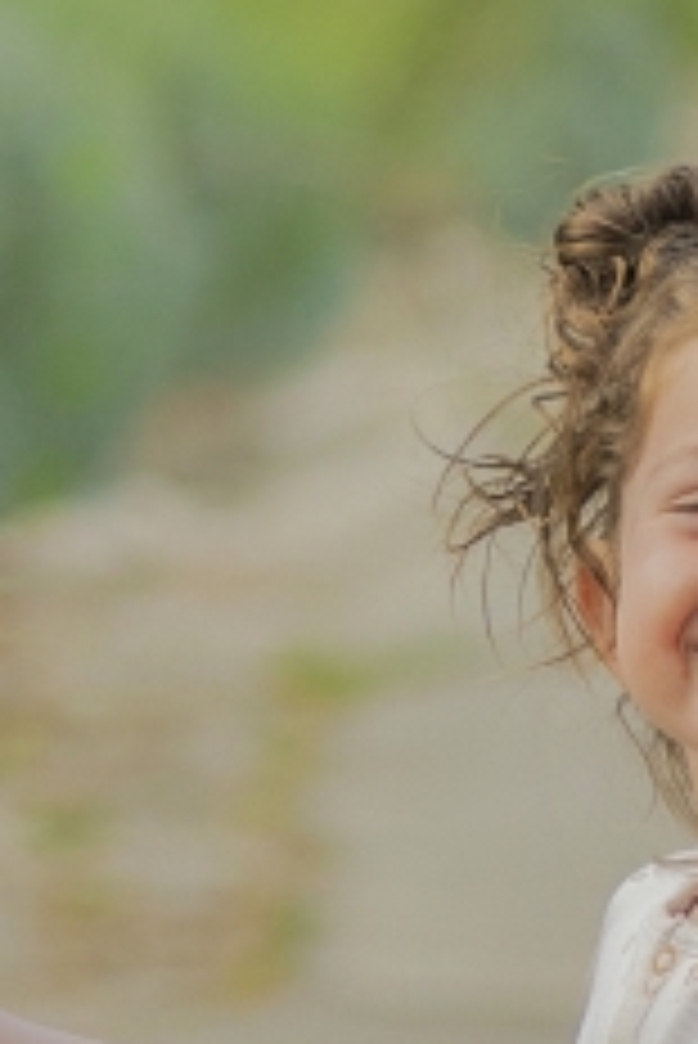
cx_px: -149
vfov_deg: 3.5
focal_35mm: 593
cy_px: 477
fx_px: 17219
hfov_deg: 2.3
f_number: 2.8
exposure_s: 1/200
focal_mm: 85
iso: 500
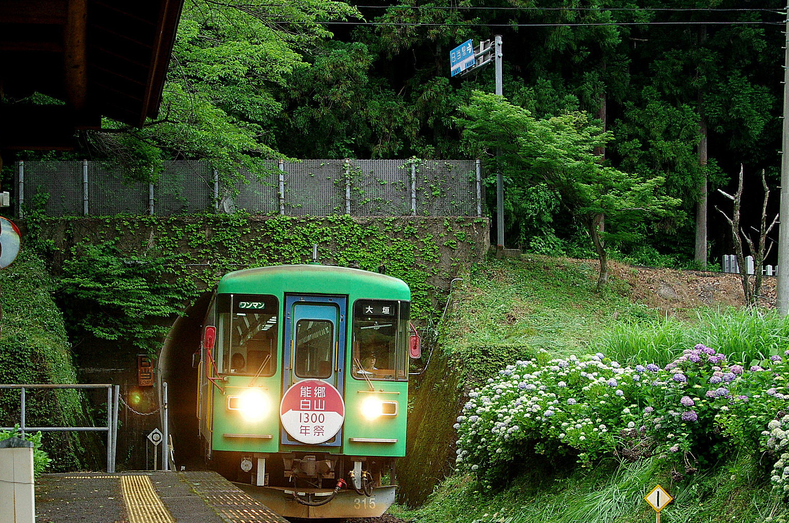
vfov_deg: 24.1
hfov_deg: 35.7
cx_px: 354
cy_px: 291
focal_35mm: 56
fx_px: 1225
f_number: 4.5
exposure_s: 1/200
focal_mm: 28
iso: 640
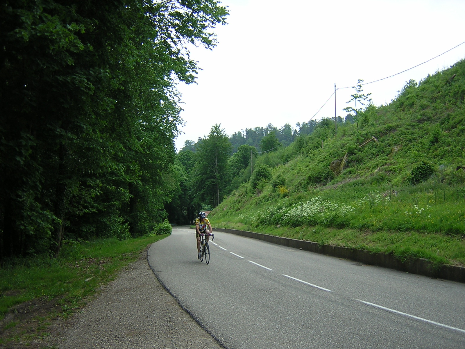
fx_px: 484
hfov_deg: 51.4
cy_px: 174
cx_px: 232
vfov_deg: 39.7
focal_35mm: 36
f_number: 2.6
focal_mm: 4.7
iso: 100
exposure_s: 1/394
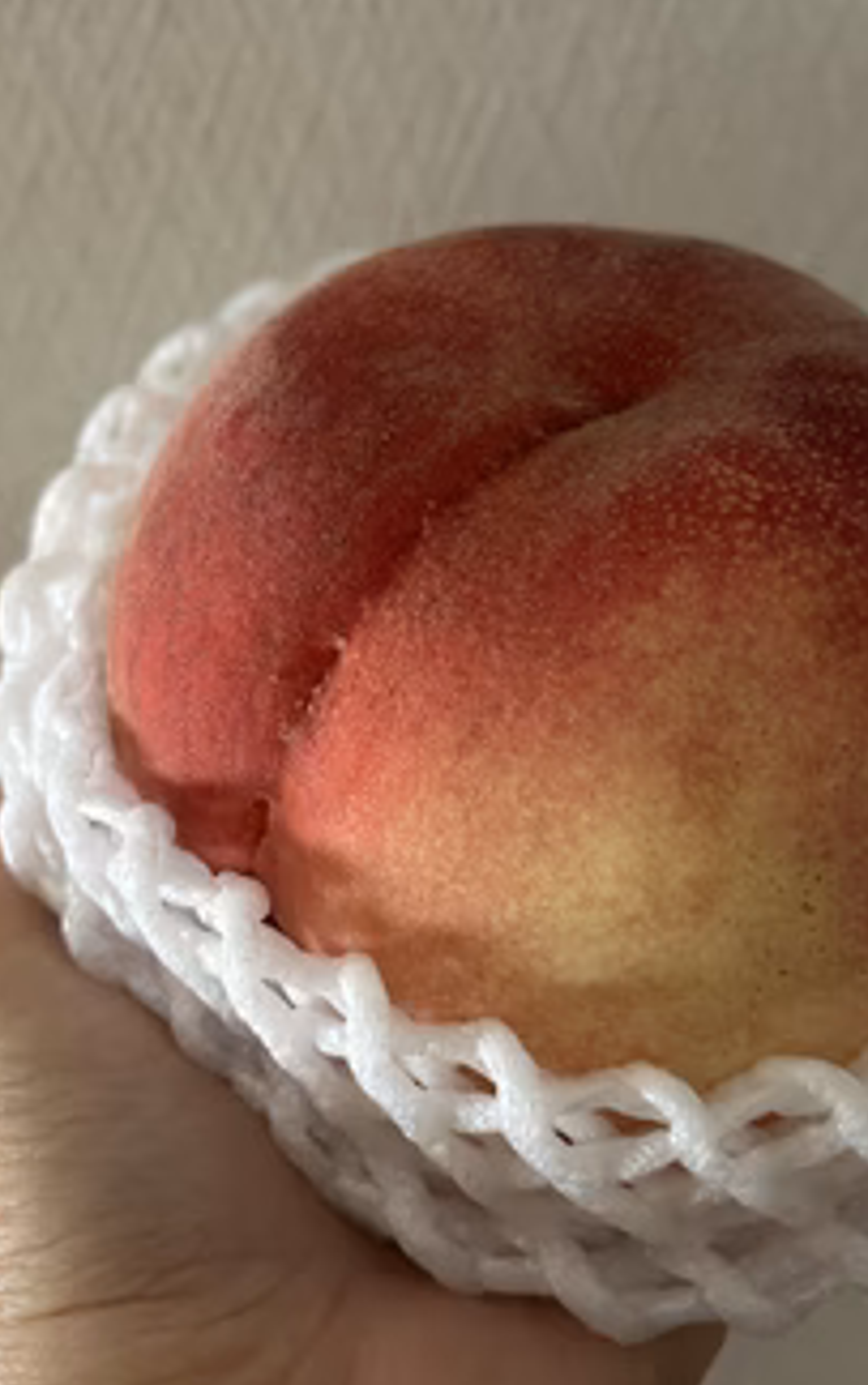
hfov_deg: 37.0
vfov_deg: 56.7
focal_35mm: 34
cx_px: 304
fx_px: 1285
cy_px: 692
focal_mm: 5.7
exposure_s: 1/59
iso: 250
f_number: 1.5
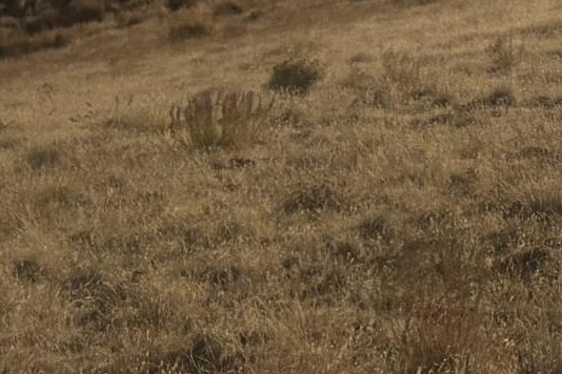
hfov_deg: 11.1
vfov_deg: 8.2
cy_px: -575
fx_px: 2373
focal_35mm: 152
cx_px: 1387
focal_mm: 5.96
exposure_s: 1/14493
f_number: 1.6
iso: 40
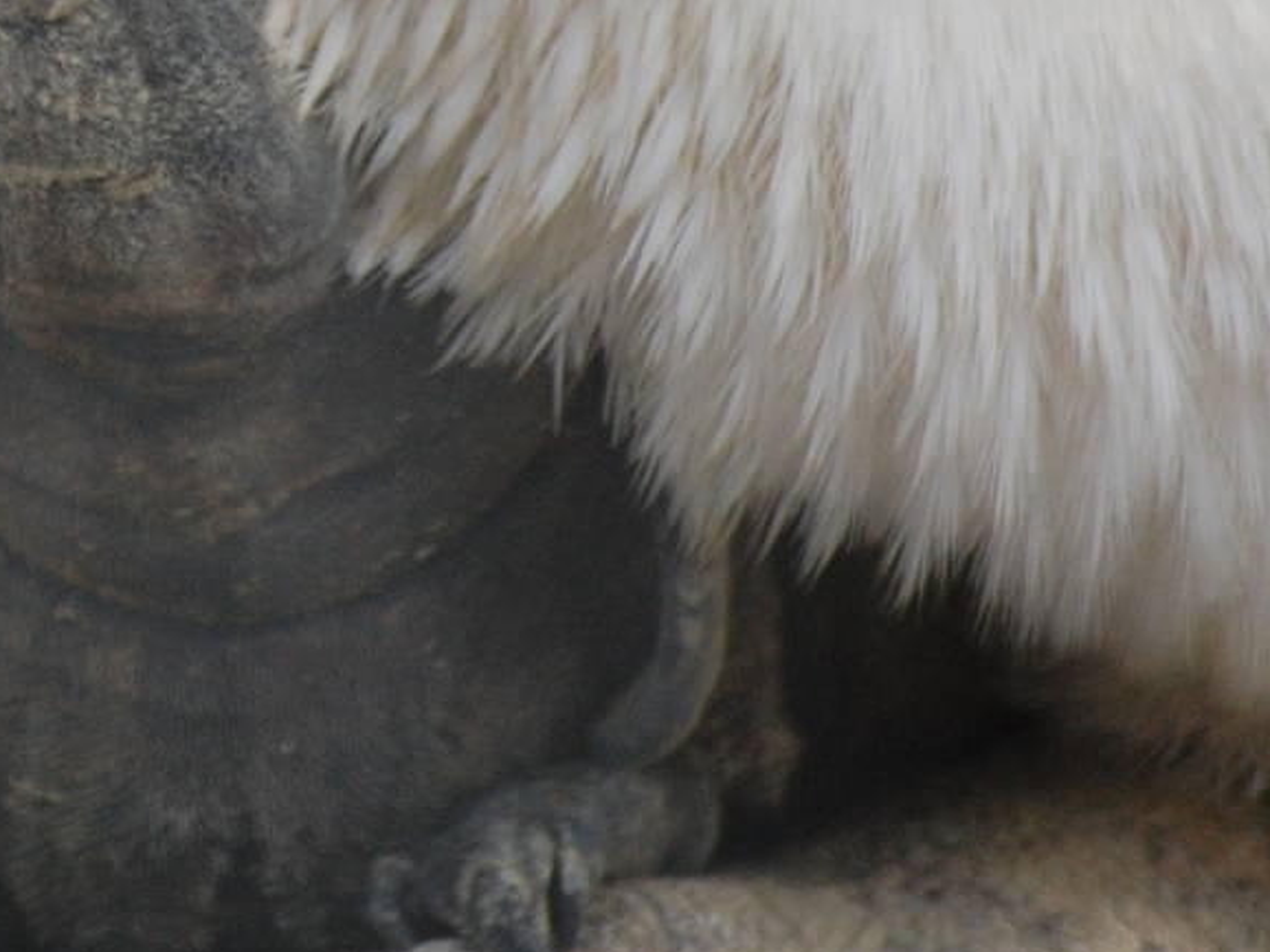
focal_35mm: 798
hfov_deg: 2.5
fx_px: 29265
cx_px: -483
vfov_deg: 1.9
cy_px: -134
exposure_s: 1/200
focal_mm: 200
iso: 800
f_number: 5.6
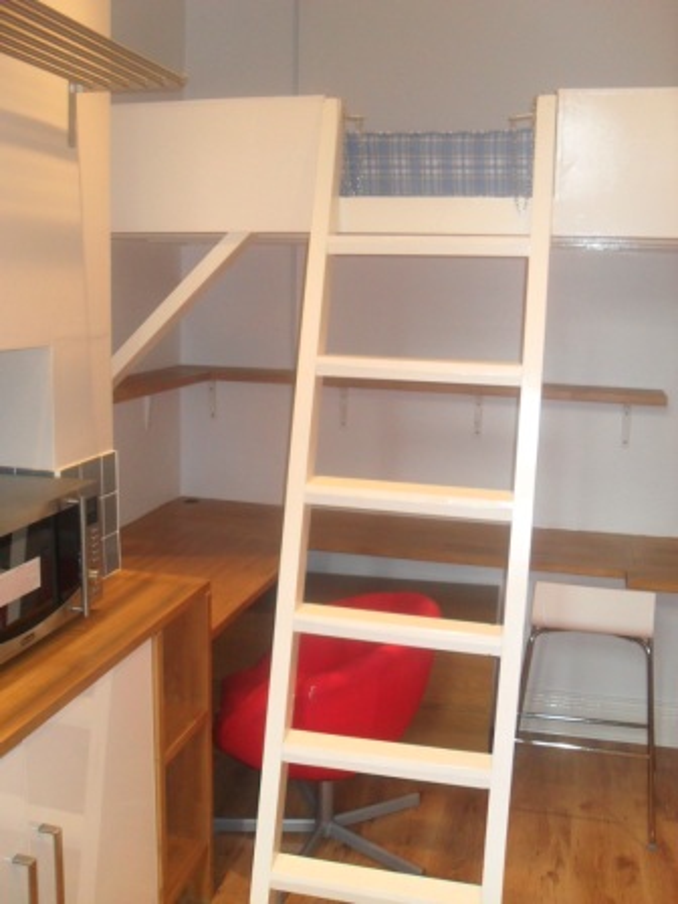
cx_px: 339
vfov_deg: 52.6
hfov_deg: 40.7
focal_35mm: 35
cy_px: 452
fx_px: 914
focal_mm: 6.2
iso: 200
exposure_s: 1/45
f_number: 2.8
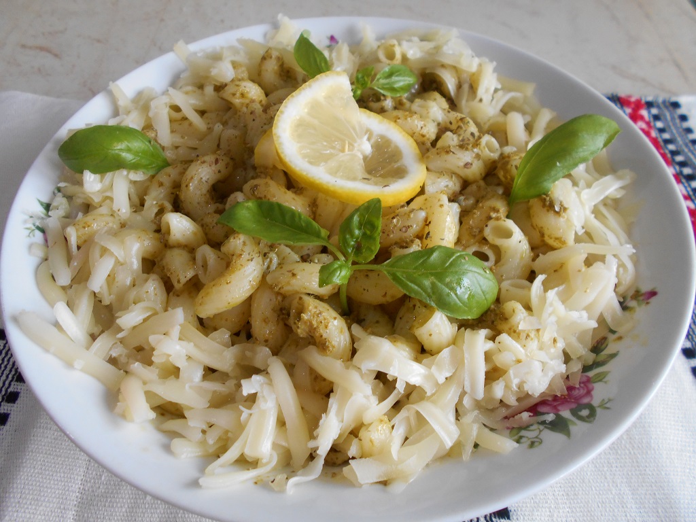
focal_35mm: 26
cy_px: 261
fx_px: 523
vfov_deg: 53.1
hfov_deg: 67.3
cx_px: 348
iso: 200
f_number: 3.2
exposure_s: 1/30
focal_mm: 4.6
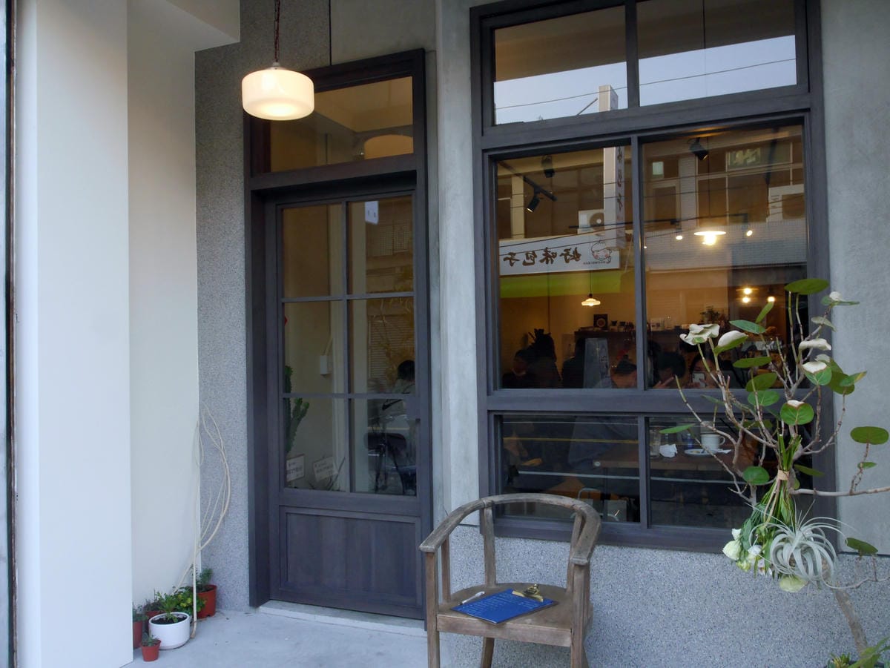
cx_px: 445
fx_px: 772
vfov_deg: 46.8
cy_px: 334
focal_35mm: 30
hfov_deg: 59.9
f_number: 9
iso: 800
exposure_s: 1/50
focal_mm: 15
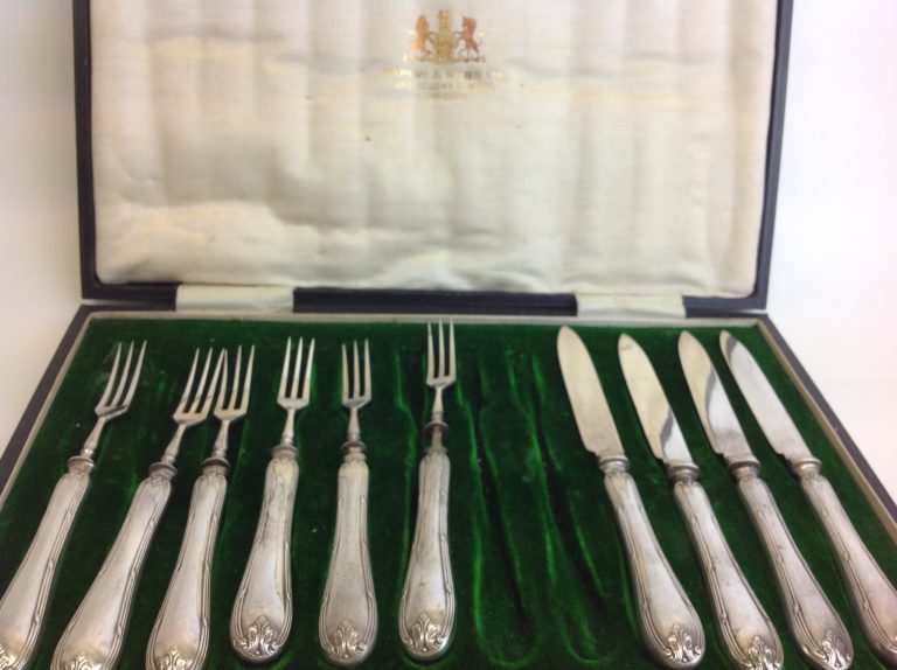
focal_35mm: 35
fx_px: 906
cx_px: 448
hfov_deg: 52.7
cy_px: 335
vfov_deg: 40.6
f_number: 2.4
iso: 50
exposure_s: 1/114
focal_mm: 4.28
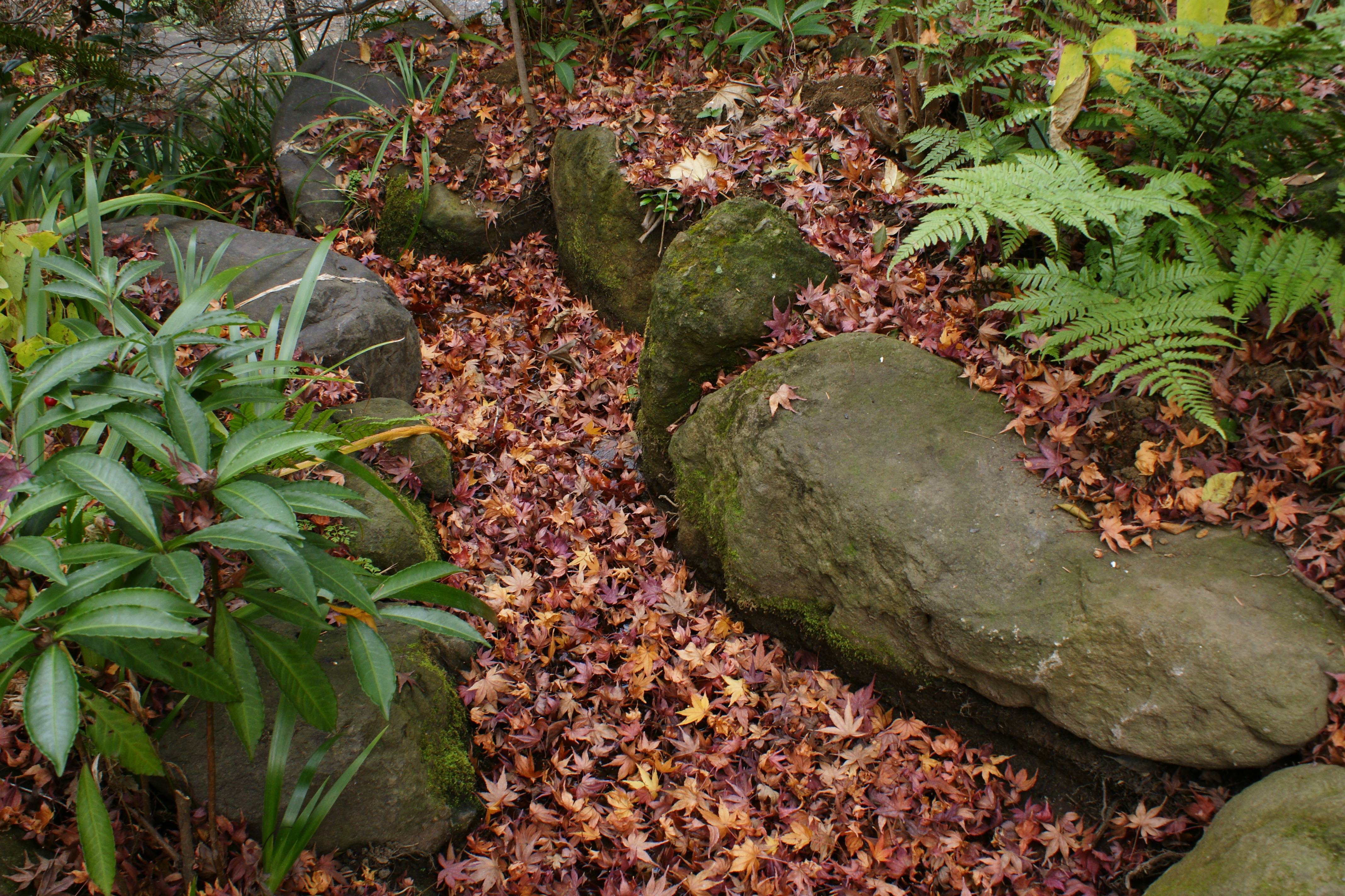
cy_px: 448
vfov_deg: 43.6
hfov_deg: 61.9
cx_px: 672
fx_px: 1121
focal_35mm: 30
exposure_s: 1/15
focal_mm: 20
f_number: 11
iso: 400
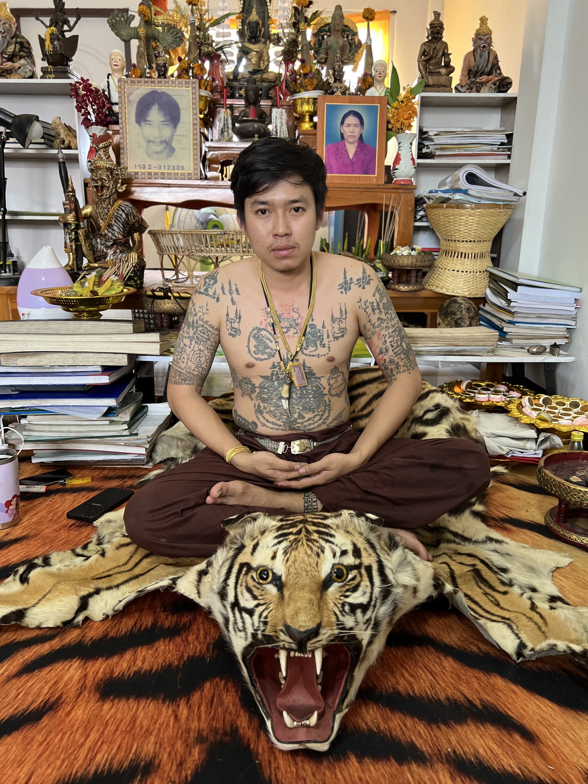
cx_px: 294
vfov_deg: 67.3
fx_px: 589
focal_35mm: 26
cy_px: 392
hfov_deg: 53.1
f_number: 1.5
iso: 250
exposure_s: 1/50
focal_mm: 5.7
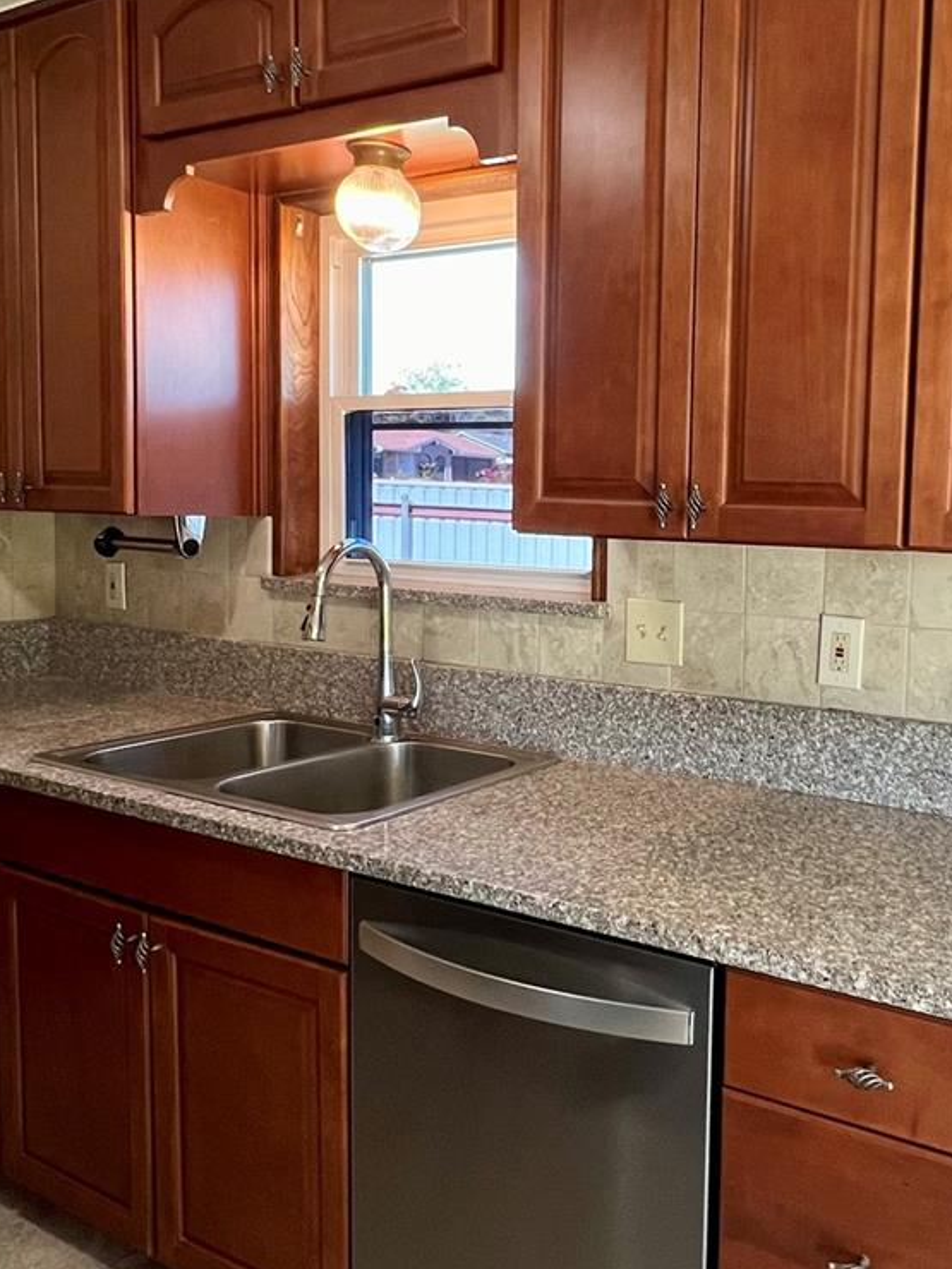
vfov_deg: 65.2
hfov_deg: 48.8
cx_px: 741
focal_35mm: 27
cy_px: 586
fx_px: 990
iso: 160
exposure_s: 1/60
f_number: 1.8
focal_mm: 1.57
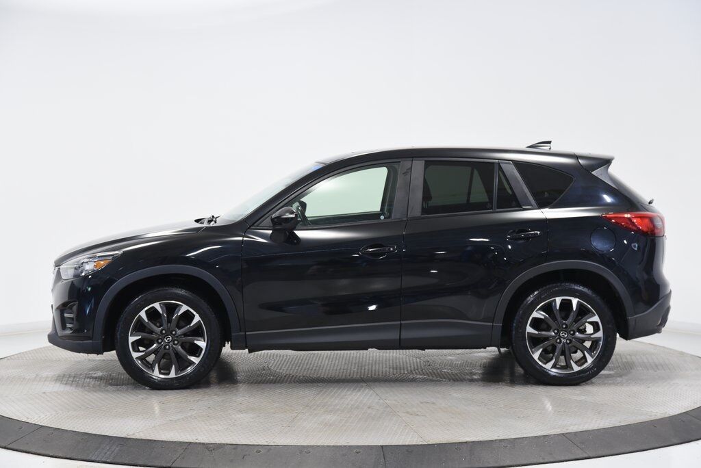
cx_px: 350
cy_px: 234
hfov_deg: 32.4
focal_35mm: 62
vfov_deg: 21.9
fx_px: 1208
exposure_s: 1/80
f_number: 4
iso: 1600
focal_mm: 62
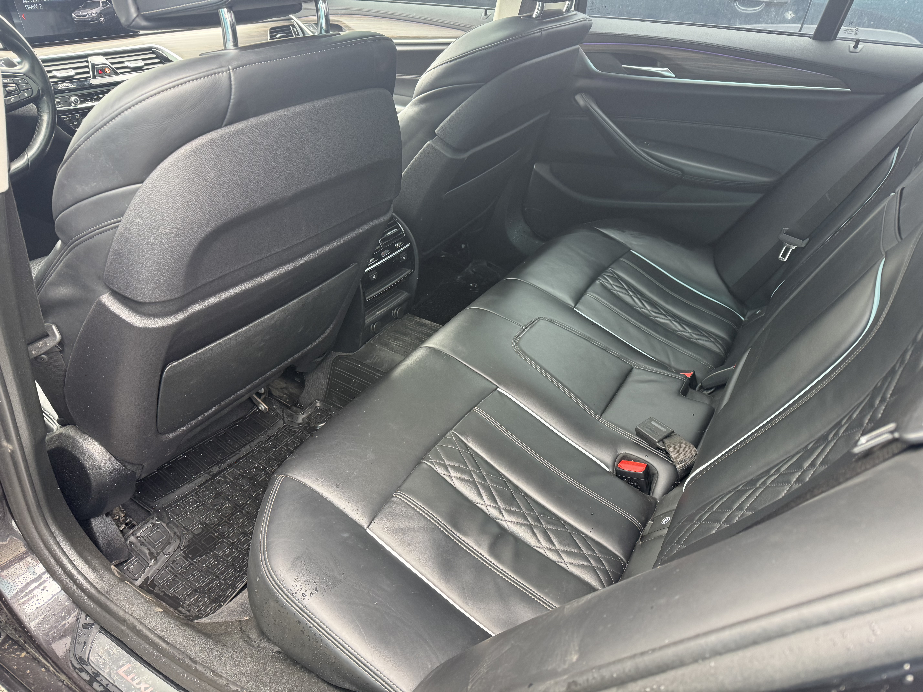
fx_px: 640
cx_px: 462
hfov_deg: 71.6
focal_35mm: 24
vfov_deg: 56.8
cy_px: 346
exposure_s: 1/121
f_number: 1.78
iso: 200
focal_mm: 6.76
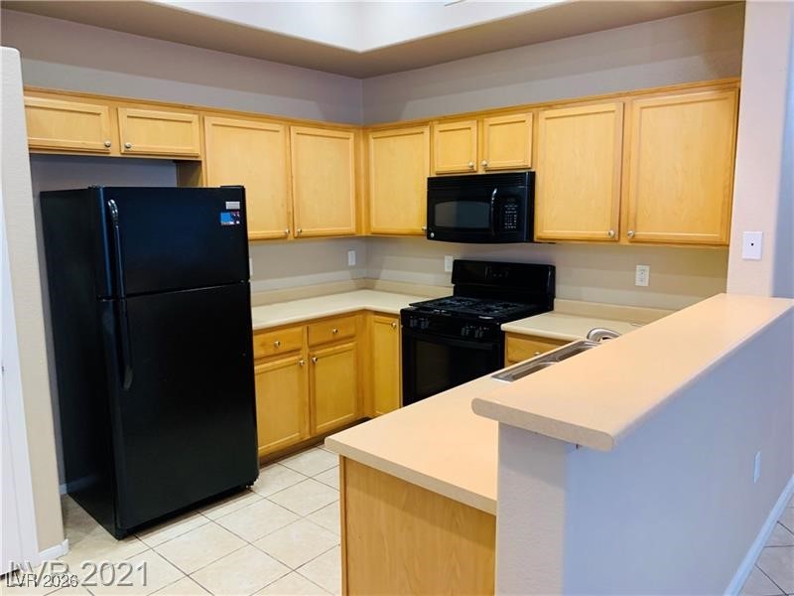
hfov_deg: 67.3
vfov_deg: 53.1
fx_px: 596
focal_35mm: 26
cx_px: 397
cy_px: 298
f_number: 1.8
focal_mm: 4.25
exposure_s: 1/60
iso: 200
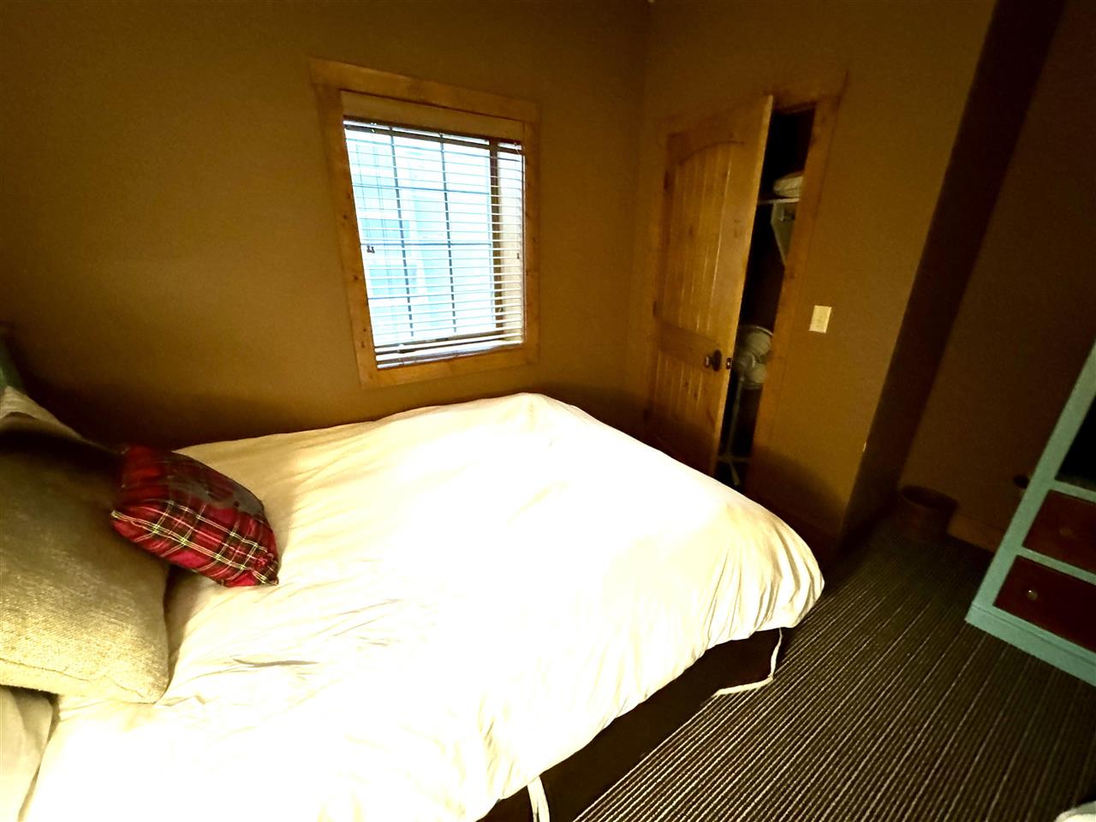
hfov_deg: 102.1
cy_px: 411
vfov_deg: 85.7
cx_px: 548
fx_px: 443
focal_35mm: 14
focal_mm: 2.22
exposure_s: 1/40
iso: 1250
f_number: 2.2
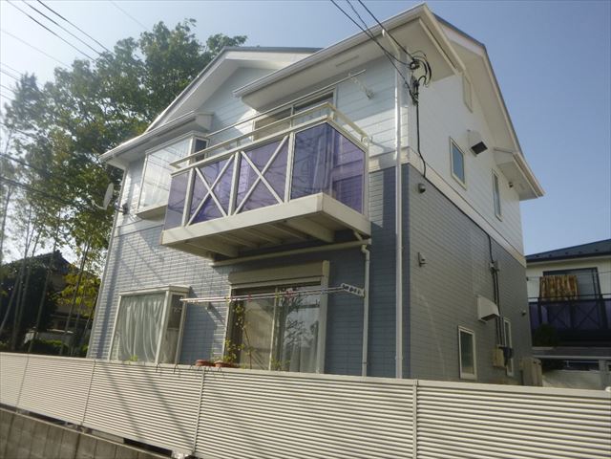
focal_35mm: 25
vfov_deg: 54.9
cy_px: 230
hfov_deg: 69.4
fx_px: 441
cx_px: 306
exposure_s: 1/640
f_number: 3.9
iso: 100
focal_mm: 4.5
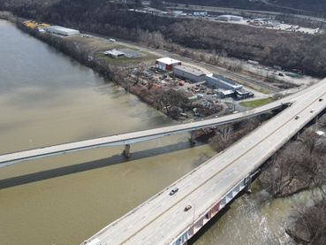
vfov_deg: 49.7
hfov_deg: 63.2
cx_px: 141
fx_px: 264
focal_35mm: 28
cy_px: 109
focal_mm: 4.5
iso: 110
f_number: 2.8
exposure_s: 1/500
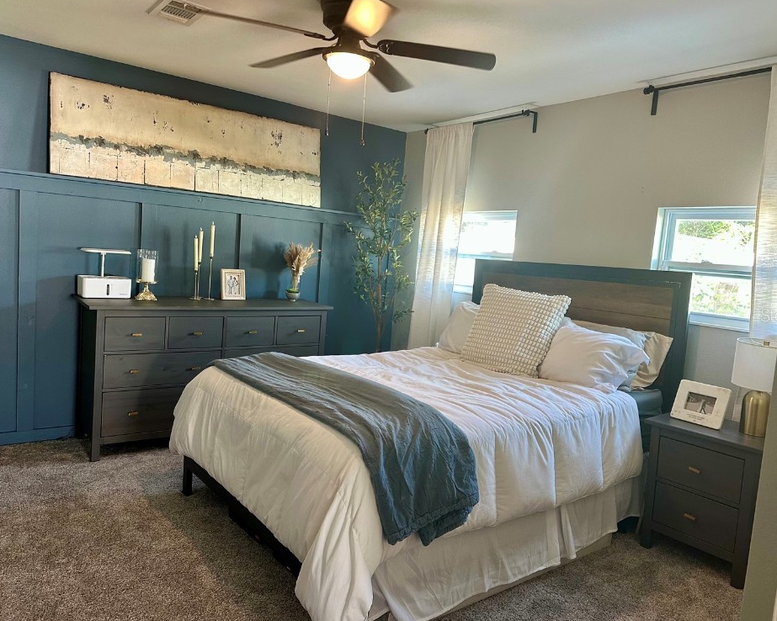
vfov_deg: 54.9
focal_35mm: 26
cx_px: 409
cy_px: 315
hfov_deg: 66.0
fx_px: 598
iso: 200
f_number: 1.78
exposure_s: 1/60
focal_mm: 6.86
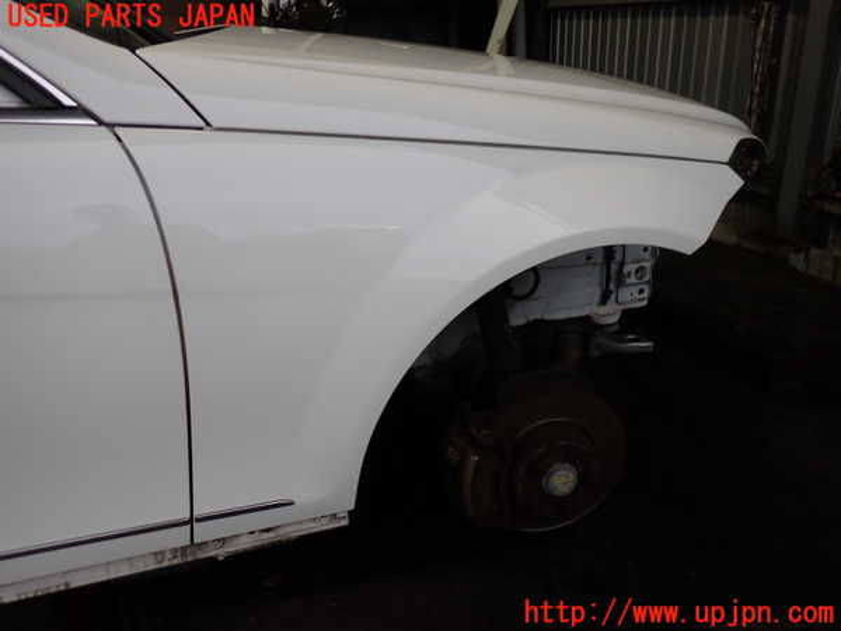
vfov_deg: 46.8
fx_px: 729
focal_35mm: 30
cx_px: 420
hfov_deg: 60.0
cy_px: 316
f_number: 2.3
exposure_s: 1/60
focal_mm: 5.4
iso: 125
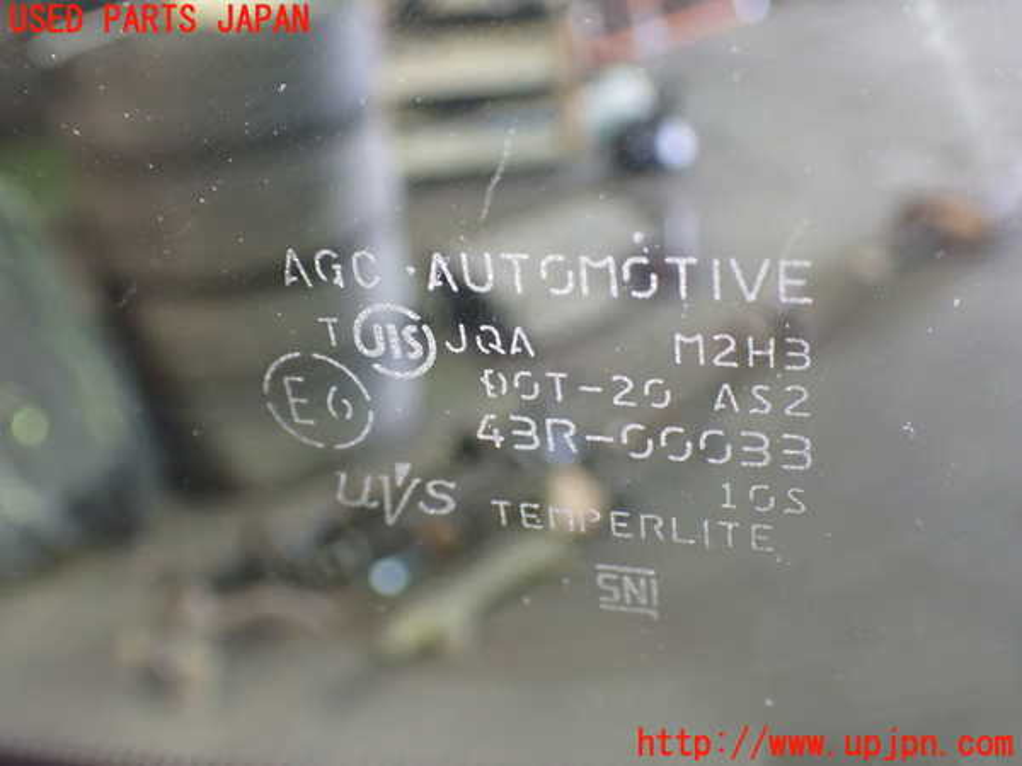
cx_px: 511
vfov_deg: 37.7
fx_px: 1122
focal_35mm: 38
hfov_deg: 49.0
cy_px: 383
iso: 800
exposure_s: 1/40
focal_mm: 6.83
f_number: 2.7
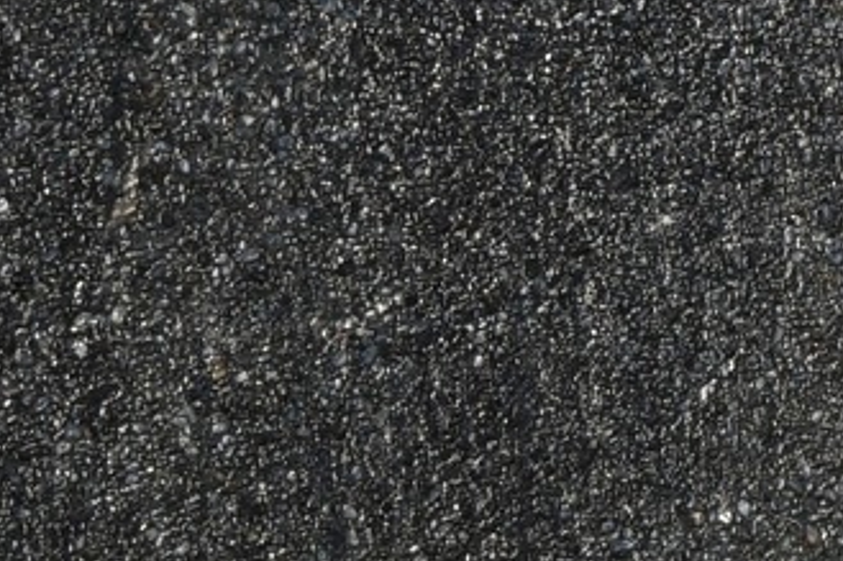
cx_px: 1343
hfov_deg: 13.0
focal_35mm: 148
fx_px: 3464
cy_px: -242
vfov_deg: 9.1
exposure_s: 1/200
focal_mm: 19
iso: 400
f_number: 14
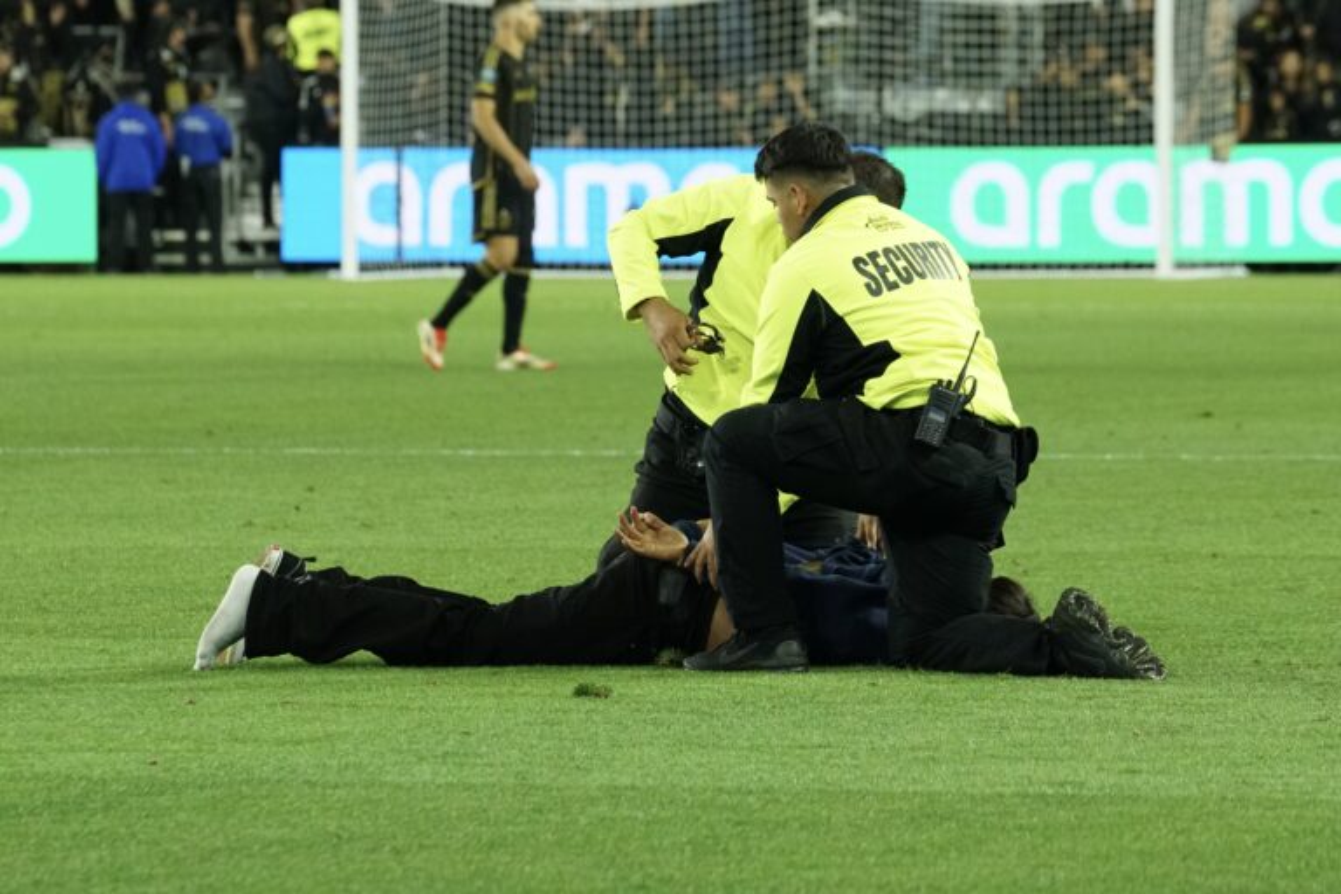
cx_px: 670
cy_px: 447
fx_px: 7449
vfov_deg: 6.9
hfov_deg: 10.3
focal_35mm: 200
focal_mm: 200
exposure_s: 1/500
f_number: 7.1
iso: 4000
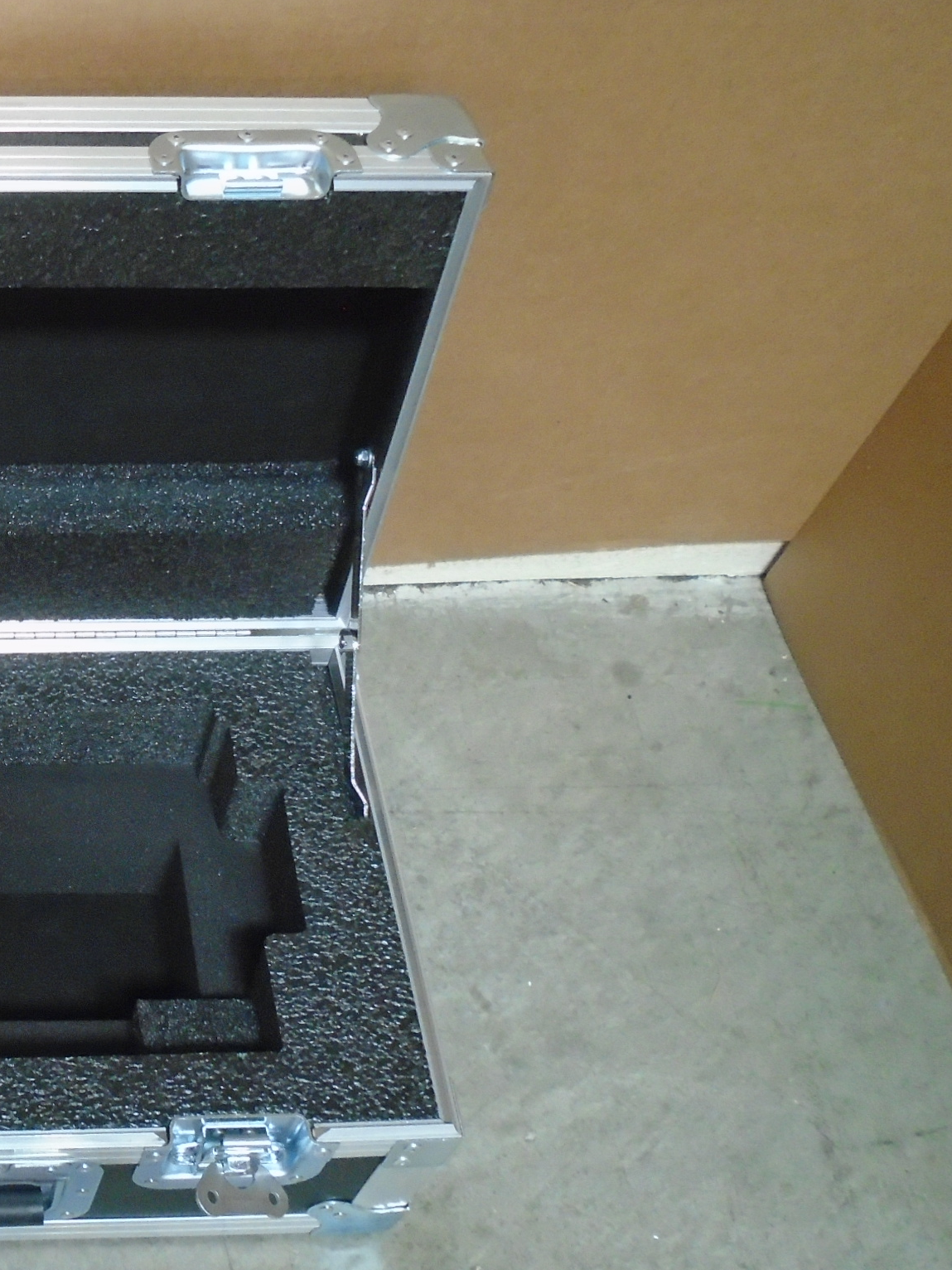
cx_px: -88
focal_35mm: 44
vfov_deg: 42.9
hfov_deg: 29.7
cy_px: 669
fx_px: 1613
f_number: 3.2
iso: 400
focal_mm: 4.6
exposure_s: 1/20
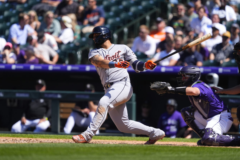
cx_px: 120
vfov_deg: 3.3
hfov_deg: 4.9
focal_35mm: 420
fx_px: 2799
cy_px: 80
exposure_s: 1/3200
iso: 500
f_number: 4
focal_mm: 420
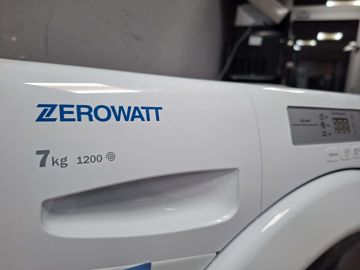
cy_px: 135
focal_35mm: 23
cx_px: 180
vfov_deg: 58.9
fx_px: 239
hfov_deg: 73.9
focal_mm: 5.54
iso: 250
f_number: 1.8
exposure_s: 1/100
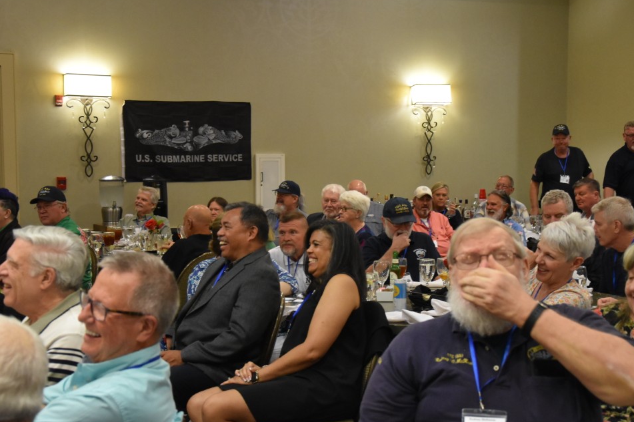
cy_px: 225
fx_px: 1120
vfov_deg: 21.4
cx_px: 309
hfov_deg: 31.6
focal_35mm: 64
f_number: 4.5
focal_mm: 35
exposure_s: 1/60
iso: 2500
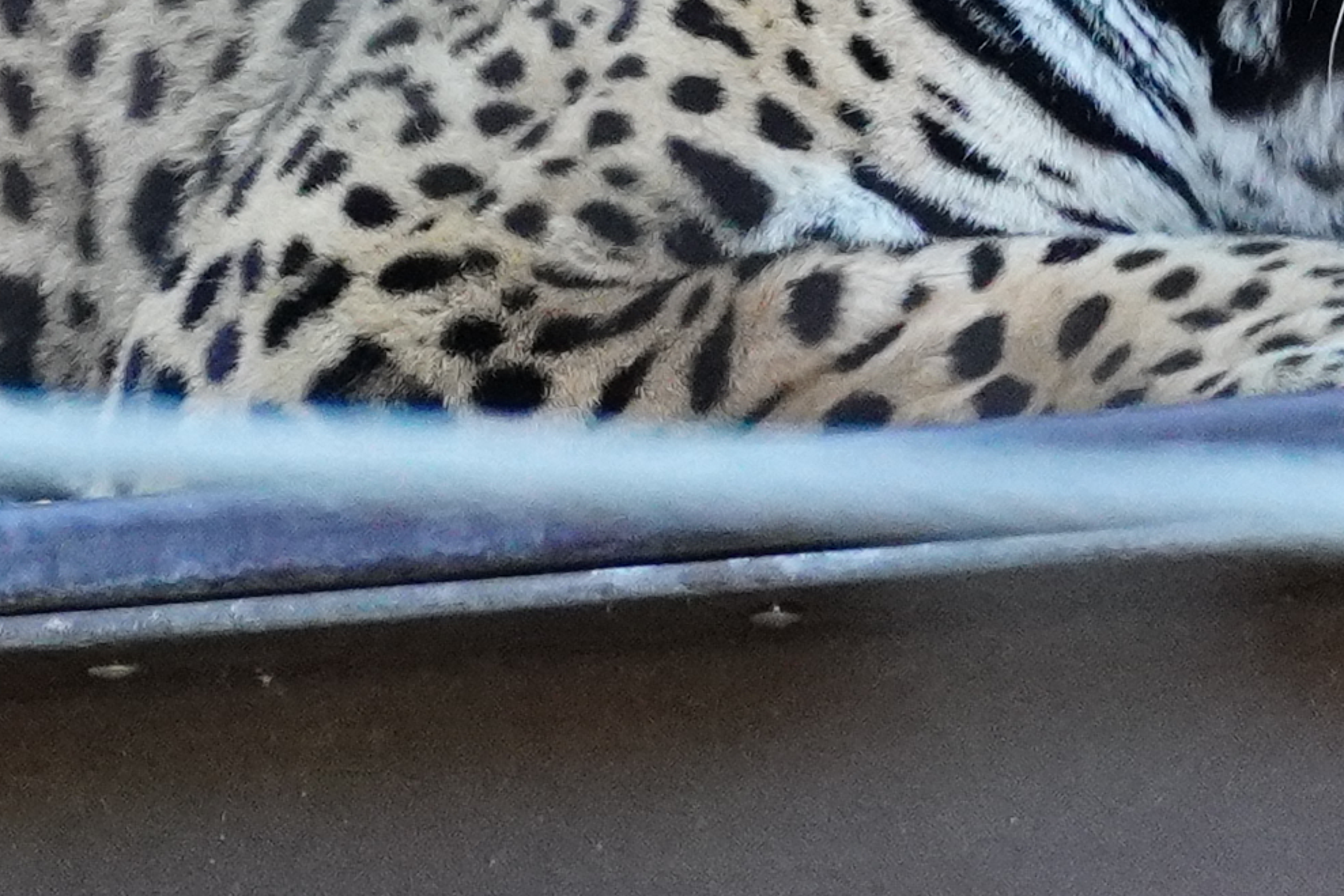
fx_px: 45925
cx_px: 899
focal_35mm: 1230
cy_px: -680
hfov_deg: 1.7
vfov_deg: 1.1
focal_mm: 135
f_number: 5.6
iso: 3200
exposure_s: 1/500
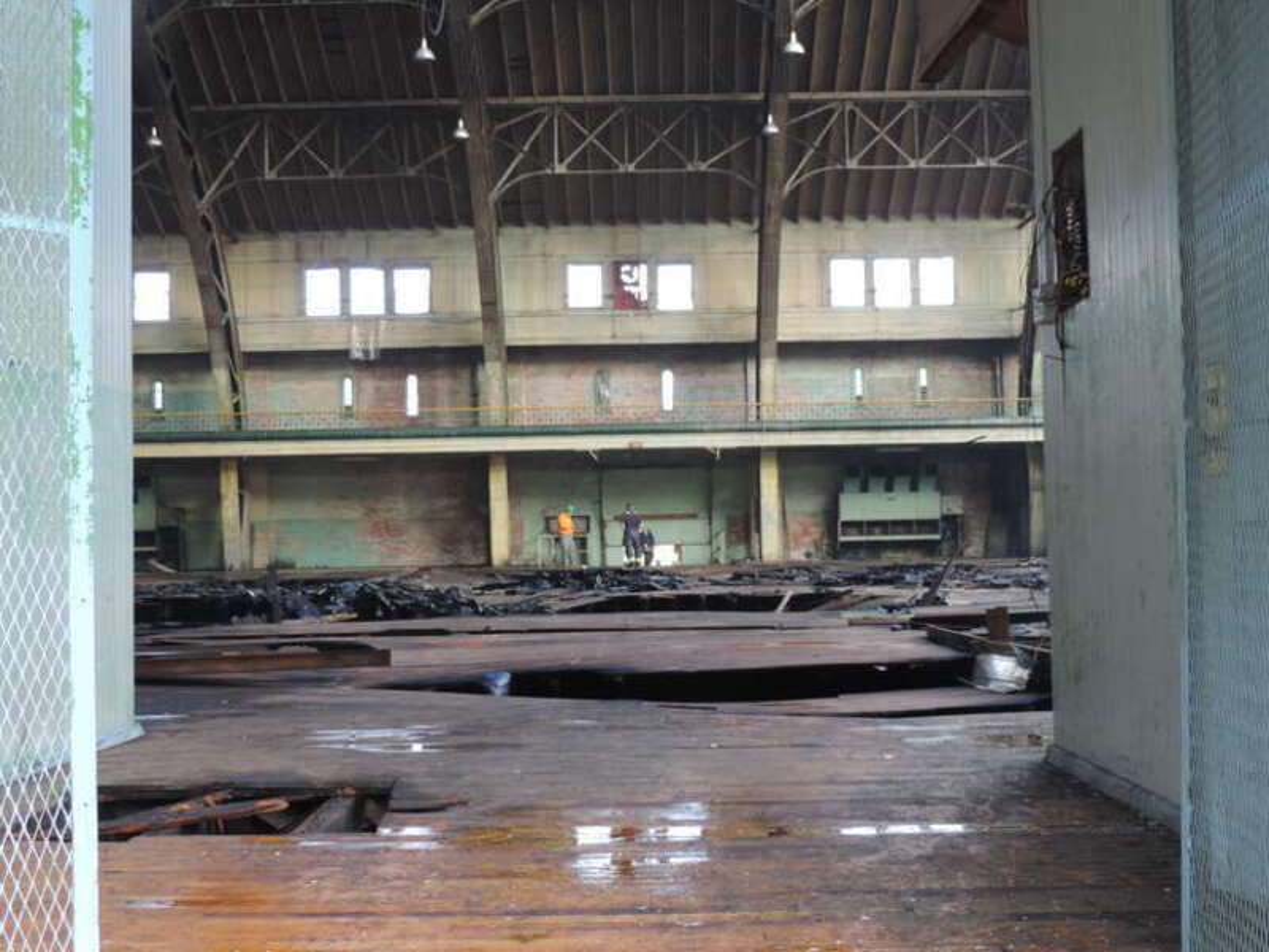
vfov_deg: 33.6
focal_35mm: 43
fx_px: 1576
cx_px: 634
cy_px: 476
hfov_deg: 43.9
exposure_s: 1/50
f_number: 3.4
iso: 200
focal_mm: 7.6
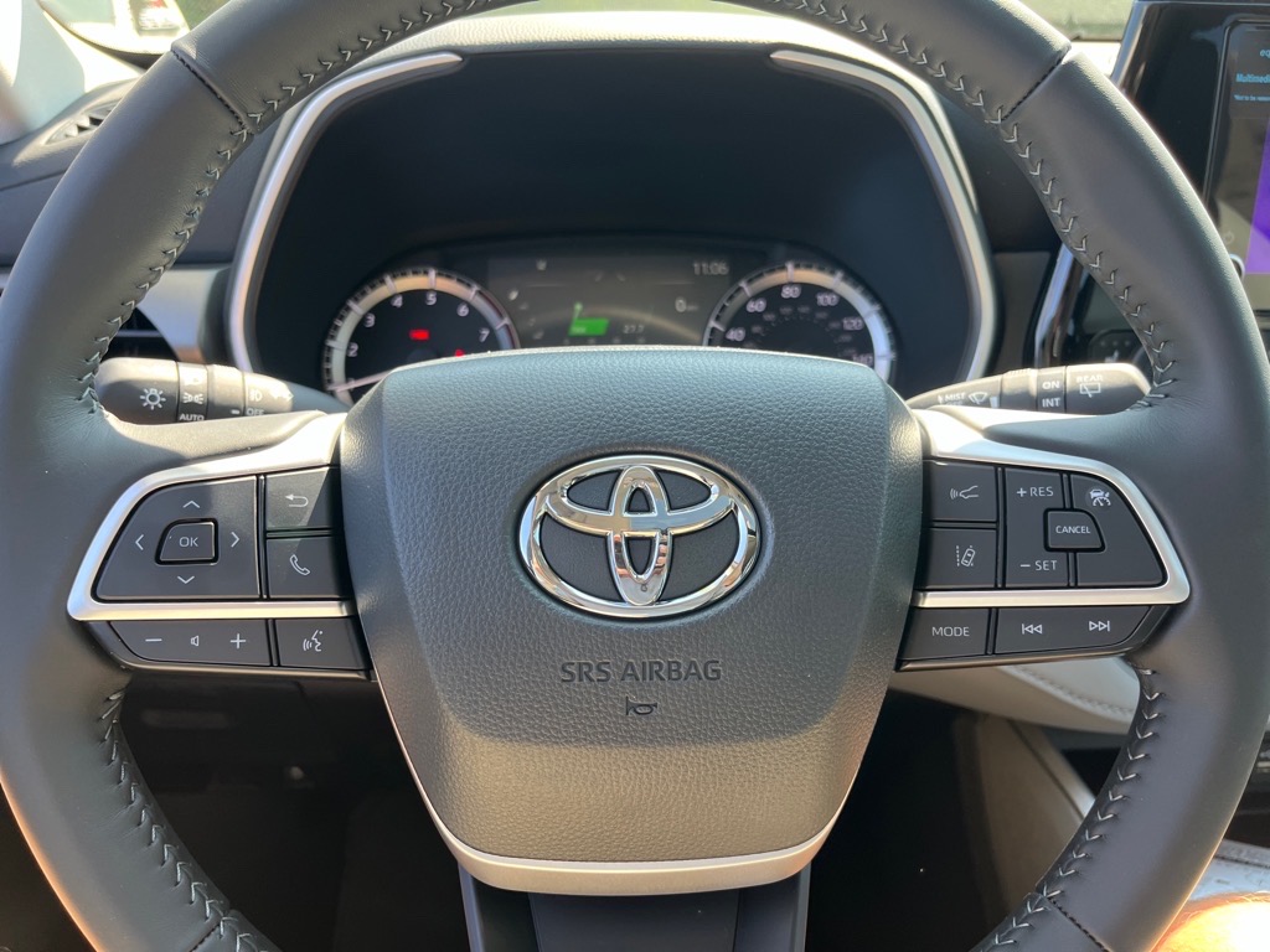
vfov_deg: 53.1
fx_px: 954
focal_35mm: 26
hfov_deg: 67.3
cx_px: 635
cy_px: 476
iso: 64
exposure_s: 1/137
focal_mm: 5.1
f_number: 1.6
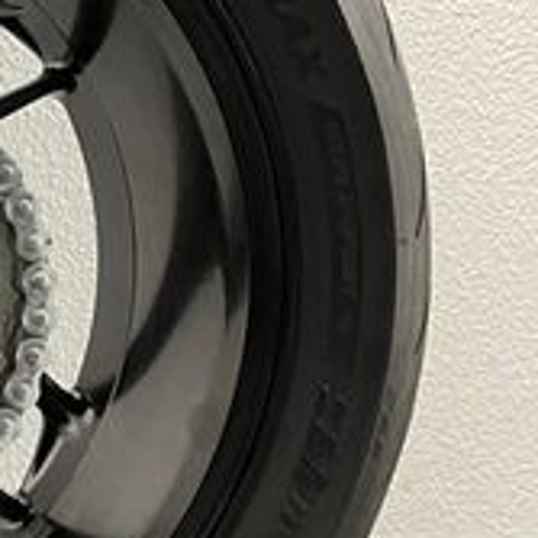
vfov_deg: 19.7
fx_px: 1547
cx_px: -416
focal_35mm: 88
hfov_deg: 16.6
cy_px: 303
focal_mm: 5.1
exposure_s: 1/33
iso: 500
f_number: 1.6
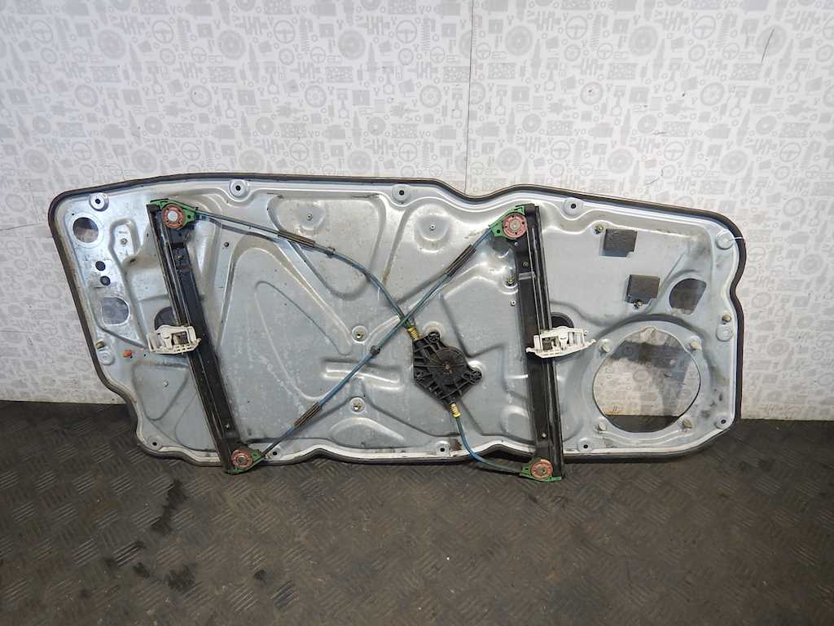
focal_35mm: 24
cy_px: 313
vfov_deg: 56.8
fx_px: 578
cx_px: 417
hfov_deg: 71.6
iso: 125
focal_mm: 4.3
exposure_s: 1/80
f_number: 2.8
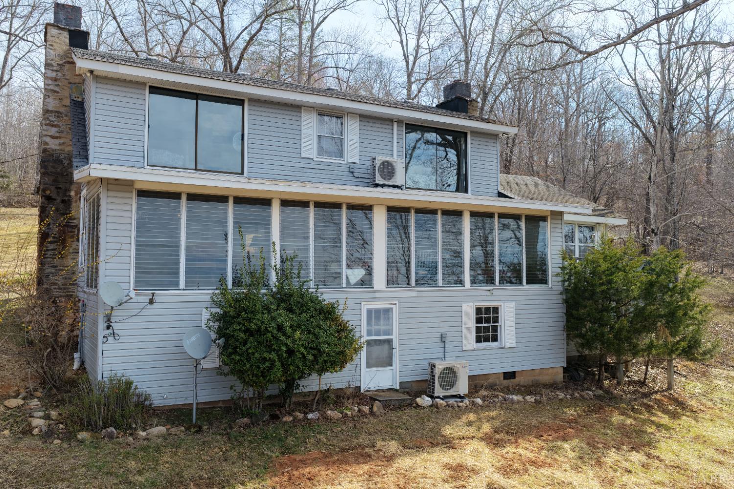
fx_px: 571
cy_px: 244
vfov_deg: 46.4
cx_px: 367
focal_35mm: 28
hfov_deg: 65.5
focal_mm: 14.45
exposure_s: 1/1600
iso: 400
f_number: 2.8
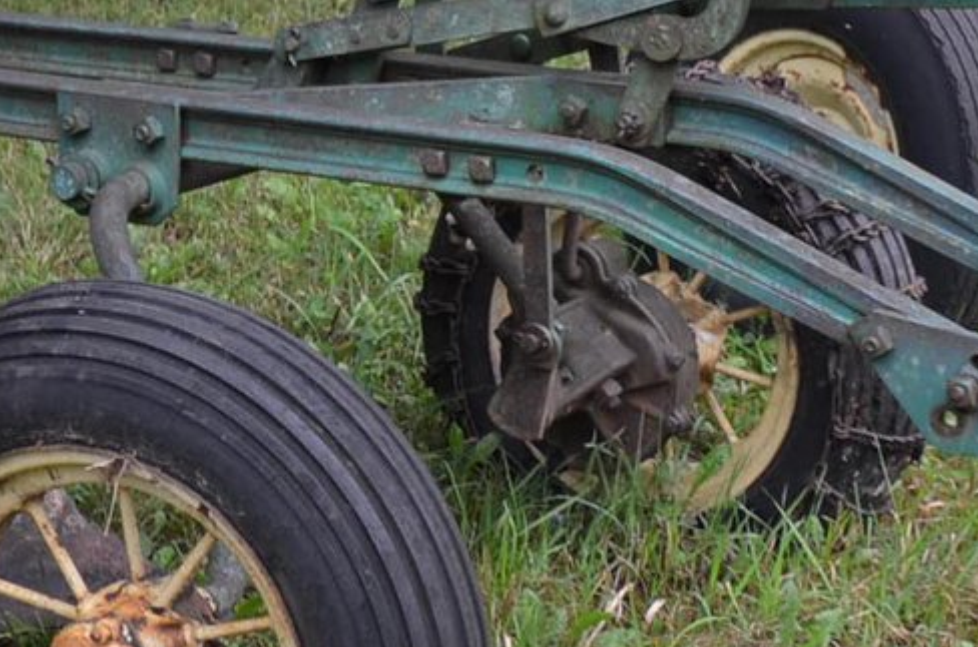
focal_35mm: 116
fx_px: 3144
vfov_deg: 11.8
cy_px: 267
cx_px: 832
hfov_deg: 17.5
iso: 560
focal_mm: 22
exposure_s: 1/60
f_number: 4.5
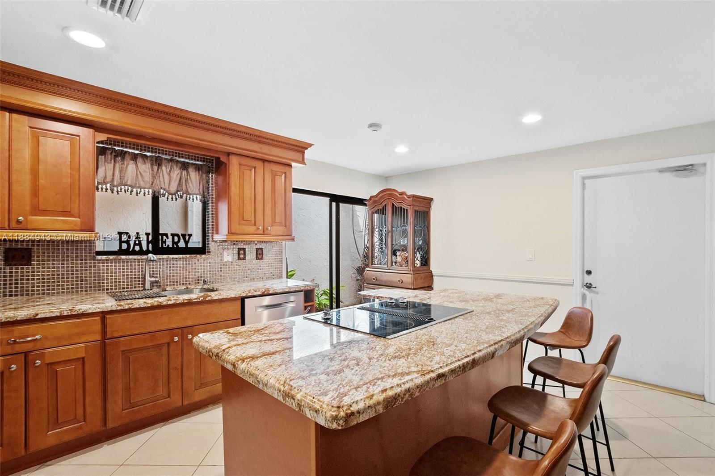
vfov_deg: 77.3
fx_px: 298
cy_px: 238
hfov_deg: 100.4
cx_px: 358
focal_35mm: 15
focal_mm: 10
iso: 640
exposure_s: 1/15
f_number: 8
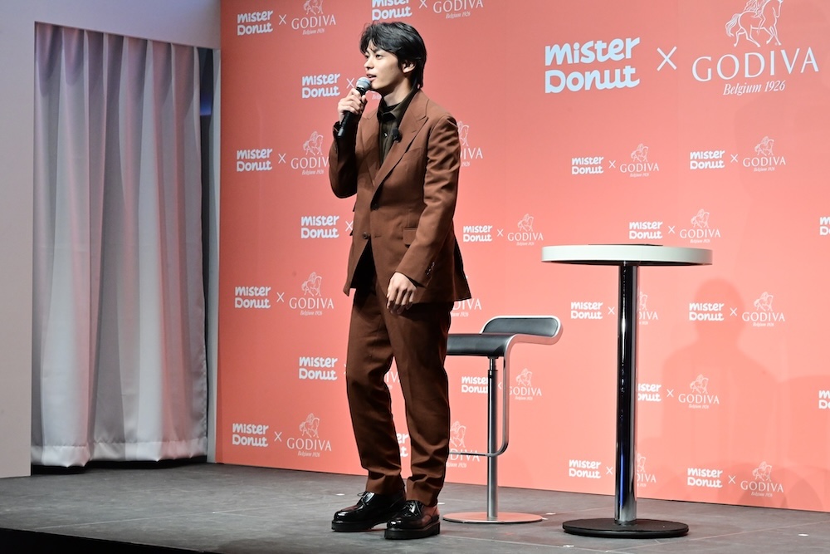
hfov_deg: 23.9
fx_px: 1960
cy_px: 277
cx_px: 415
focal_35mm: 85
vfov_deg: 16.1
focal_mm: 85
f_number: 11
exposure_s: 1/200
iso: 6400
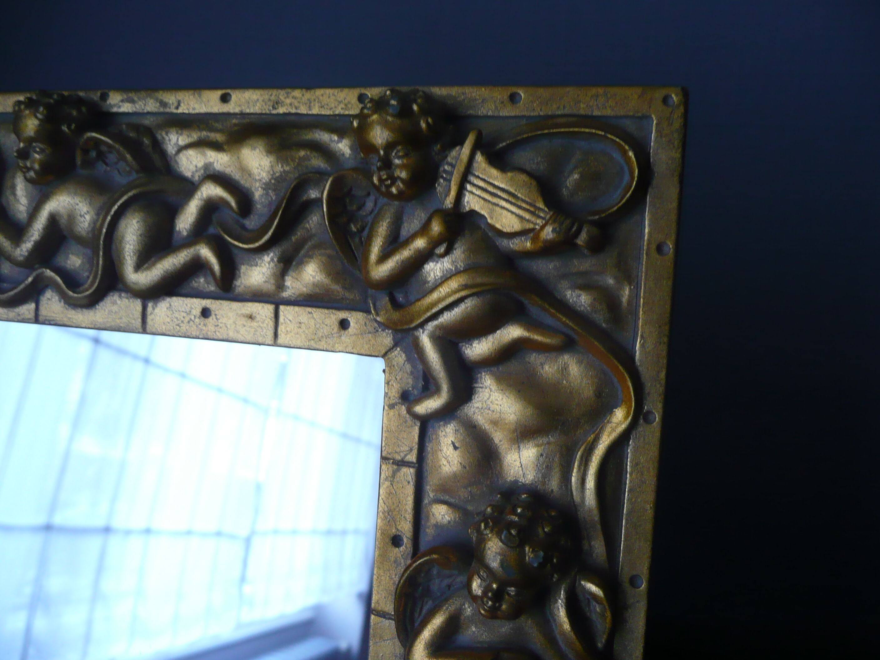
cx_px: 440
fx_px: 712
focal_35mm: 28
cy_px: 330
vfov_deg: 49.7
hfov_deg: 63.4
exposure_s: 1/13
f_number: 3.3
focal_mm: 4.6
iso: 200
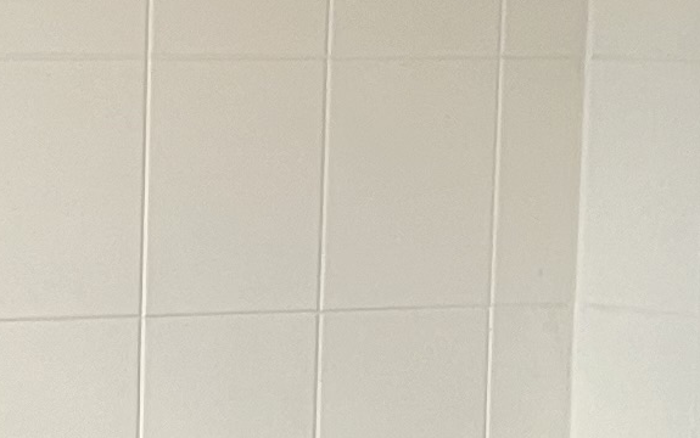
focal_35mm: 208
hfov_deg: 9.9
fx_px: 3970
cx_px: -151
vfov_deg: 6.2
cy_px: 683
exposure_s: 1/60
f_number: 1.8
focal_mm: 3.99
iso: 100
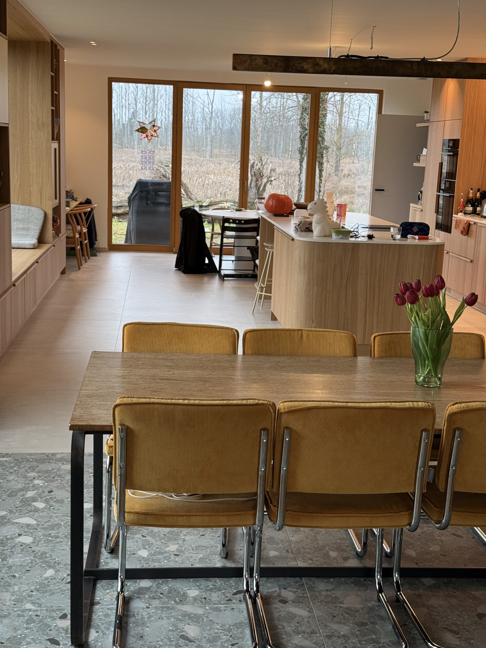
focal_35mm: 48
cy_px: 324
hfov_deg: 30.3
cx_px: 243
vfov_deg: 39.7
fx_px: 899
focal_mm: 6.76
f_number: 1.78
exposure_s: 1/50
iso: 80
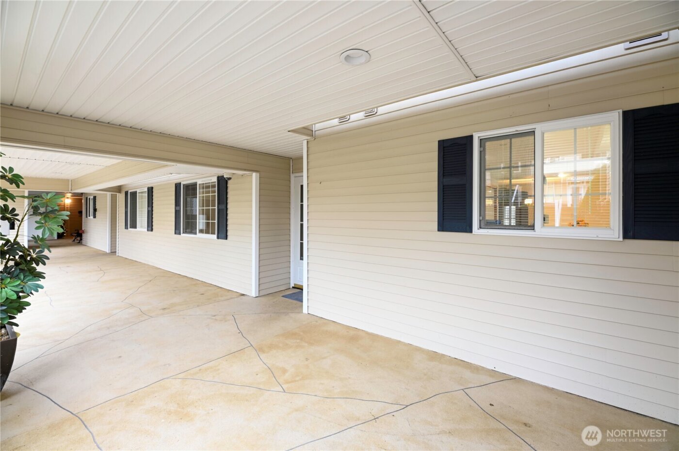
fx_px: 264
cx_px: 340
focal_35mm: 14
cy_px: 226
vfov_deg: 81.1
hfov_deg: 104.3
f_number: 7.1
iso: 200
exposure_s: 1/4
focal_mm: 14
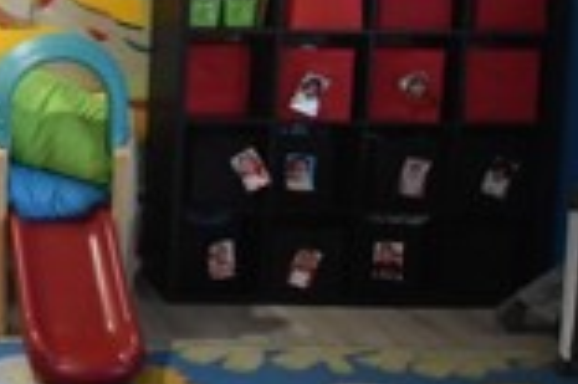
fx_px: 994
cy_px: 0
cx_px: -160
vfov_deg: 21.1
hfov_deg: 27.4
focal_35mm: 62
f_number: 3.5
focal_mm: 10
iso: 1800
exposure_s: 1/60
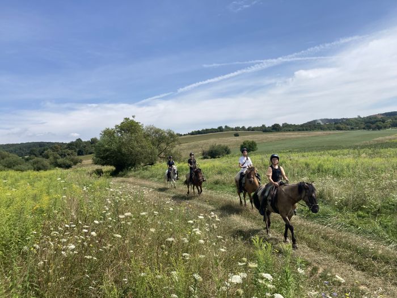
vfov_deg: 49.7
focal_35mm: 28
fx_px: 321
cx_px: 198
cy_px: 149
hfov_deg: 63.4
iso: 20
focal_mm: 3.99
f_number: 1.8
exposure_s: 1/2825
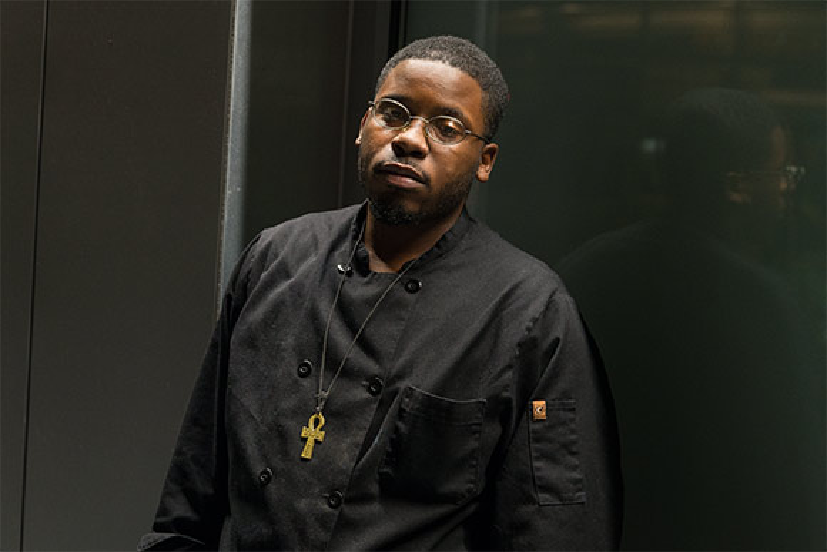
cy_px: 276
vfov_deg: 27.0
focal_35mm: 50
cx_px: 414
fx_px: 1149
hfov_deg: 39.6
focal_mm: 50
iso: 800
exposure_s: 1/125
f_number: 4
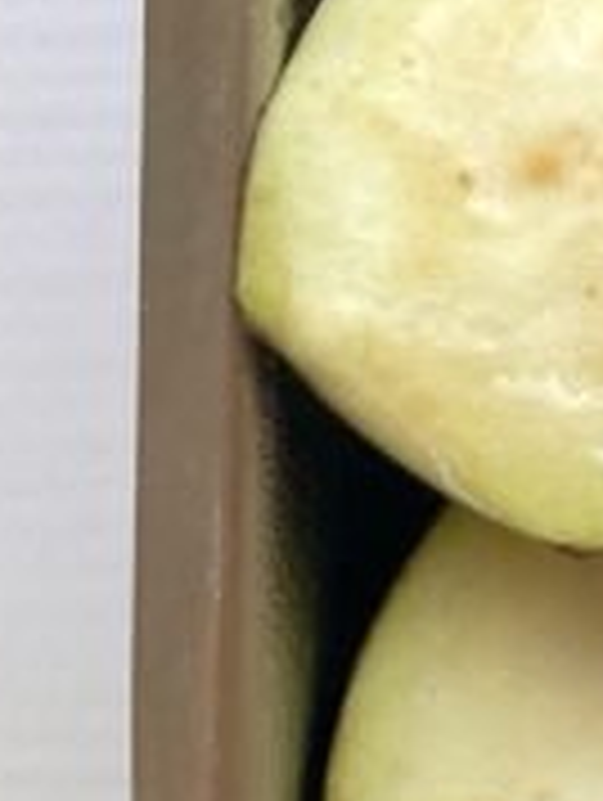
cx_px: 2236
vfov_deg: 12.1
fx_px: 3731
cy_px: -86
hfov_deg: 7.3
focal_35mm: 161
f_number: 1.8
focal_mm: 3.99
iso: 32
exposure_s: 1/100
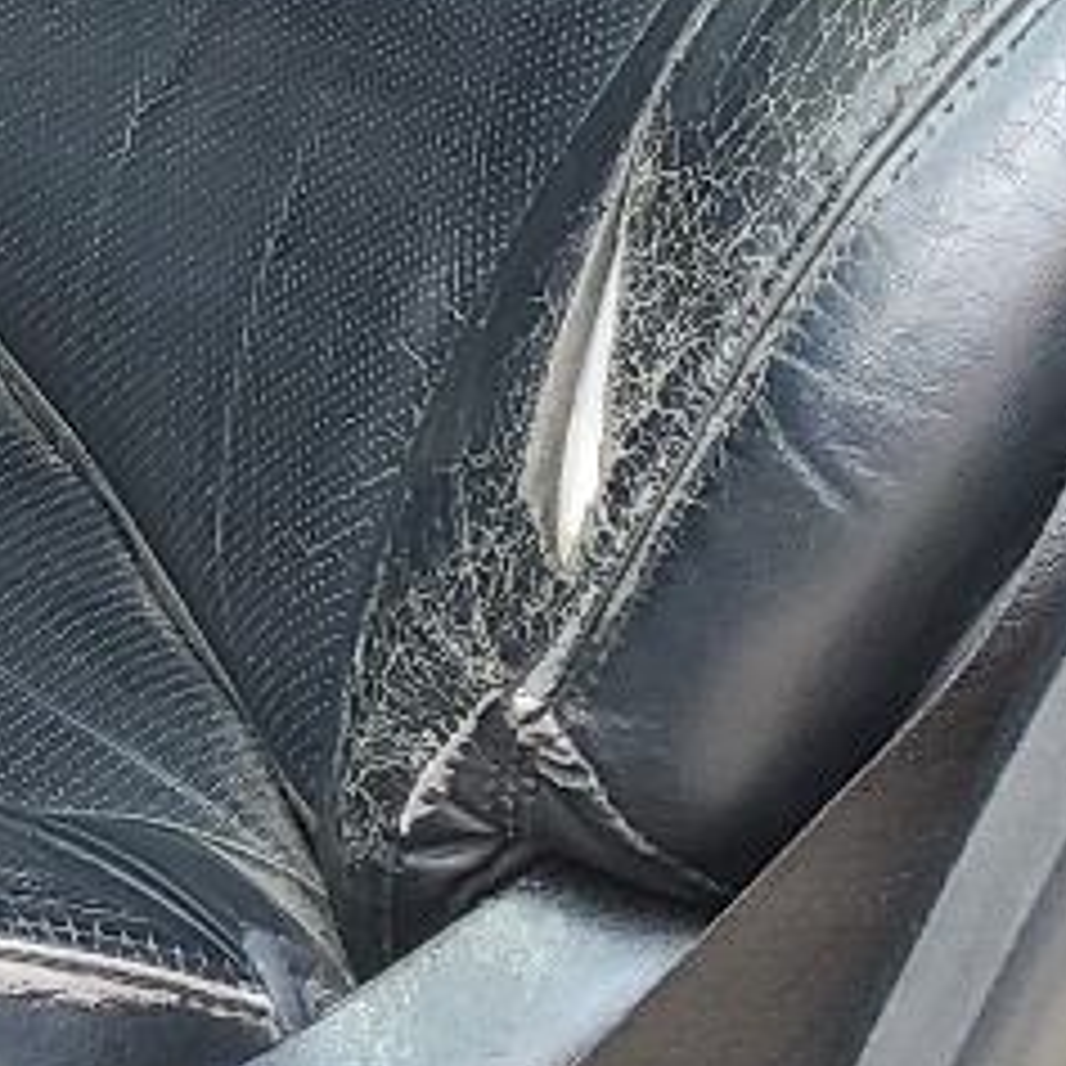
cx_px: -1345
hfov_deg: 10.1
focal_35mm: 155
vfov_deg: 10.7
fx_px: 5400
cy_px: -747
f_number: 1.5
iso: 50
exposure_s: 1/149
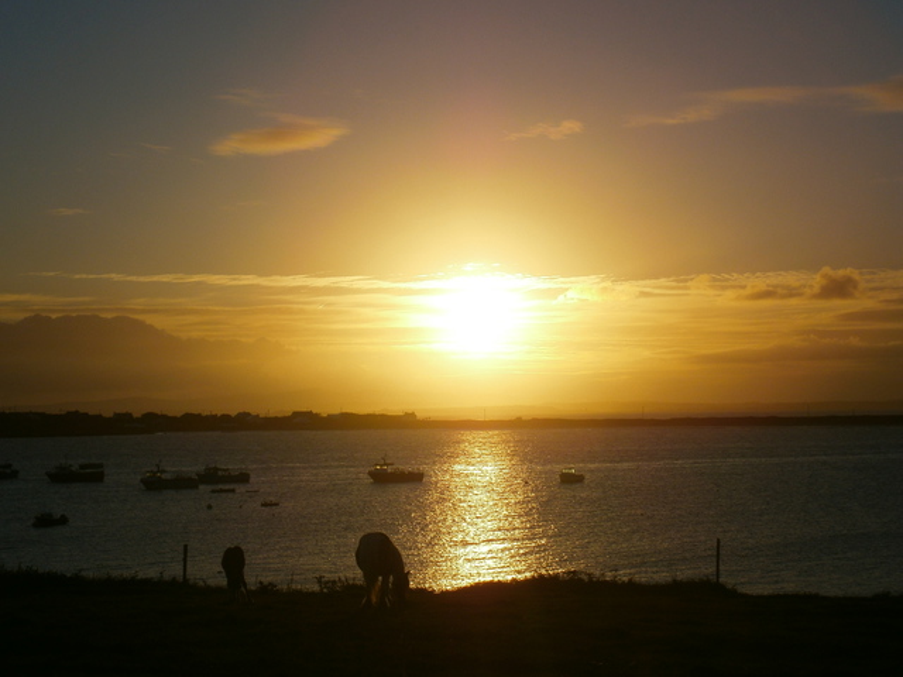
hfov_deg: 22.5
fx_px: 2269
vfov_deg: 17.0
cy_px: 338
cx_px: 452
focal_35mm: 87
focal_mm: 15.4
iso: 80
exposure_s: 1/250
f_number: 14
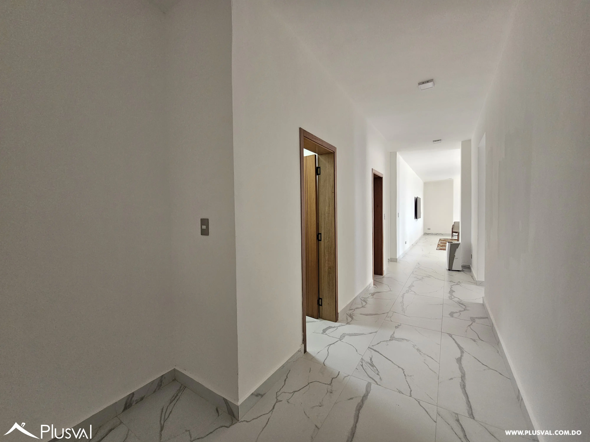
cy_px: 221
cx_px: 295
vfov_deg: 89.9
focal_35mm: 13
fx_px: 222
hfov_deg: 106.2
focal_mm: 2.2
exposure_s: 1/77.4
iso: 160
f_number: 2.2
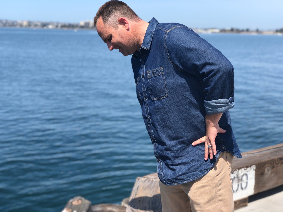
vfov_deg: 25.7
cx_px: 142
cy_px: 106
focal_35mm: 57
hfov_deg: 33.8
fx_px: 466
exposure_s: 1/522
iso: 20
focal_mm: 6.6
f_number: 2.8
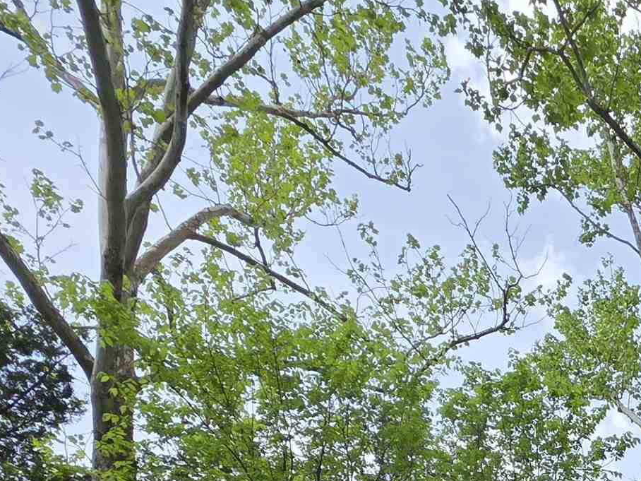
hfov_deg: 32.4
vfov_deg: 23.1
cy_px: 800
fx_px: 815
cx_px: 831
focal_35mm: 44
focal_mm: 2.2
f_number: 1.9
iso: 40
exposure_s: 1/1099
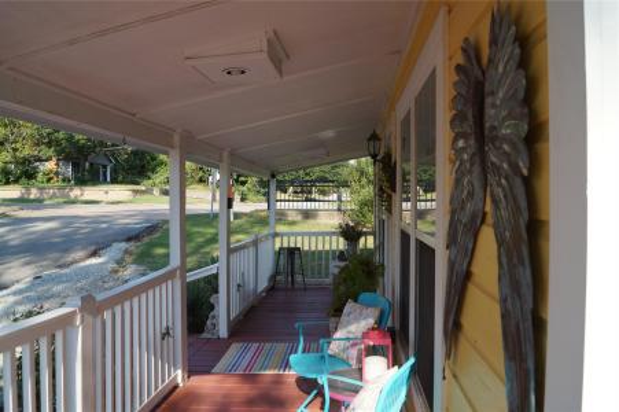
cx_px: 310
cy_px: 206
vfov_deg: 47.9
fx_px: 464
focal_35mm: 27
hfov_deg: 67.4
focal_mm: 18
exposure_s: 1/160
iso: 100
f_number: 6.3
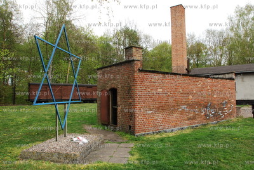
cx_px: 127
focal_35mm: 26
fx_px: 180
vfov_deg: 50.6
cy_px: 85
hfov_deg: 70.4
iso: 100
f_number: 6.3
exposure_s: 1/80
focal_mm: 17
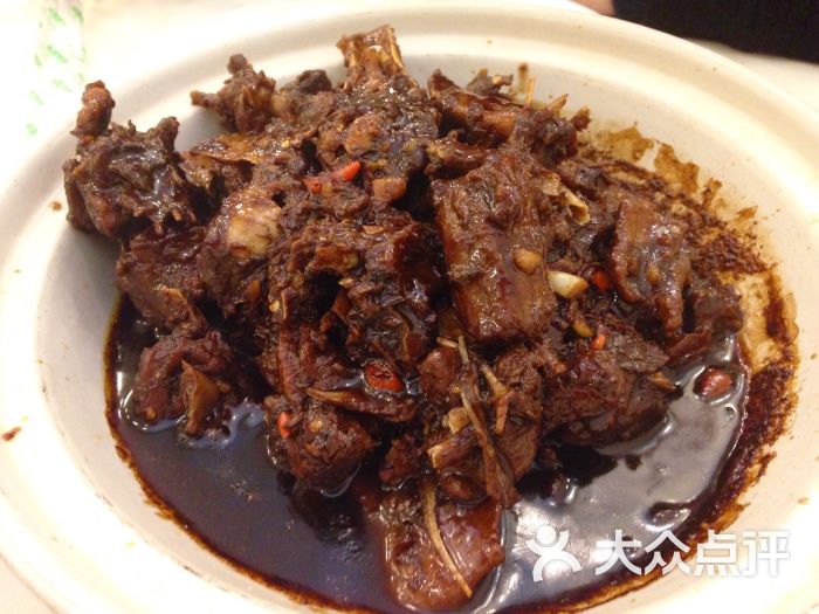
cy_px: 307
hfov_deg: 55.4
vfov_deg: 42.9
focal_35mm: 33
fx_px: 781
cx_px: 410
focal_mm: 4.12
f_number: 2.4
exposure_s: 1/20
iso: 400
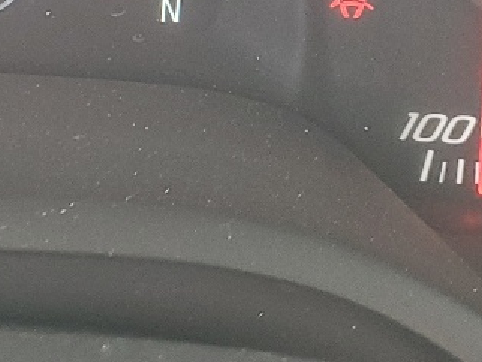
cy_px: -153
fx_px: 1798
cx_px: -307
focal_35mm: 129
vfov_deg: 11.1
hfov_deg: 14.0
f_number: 1.5
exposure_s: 1/120
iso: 97
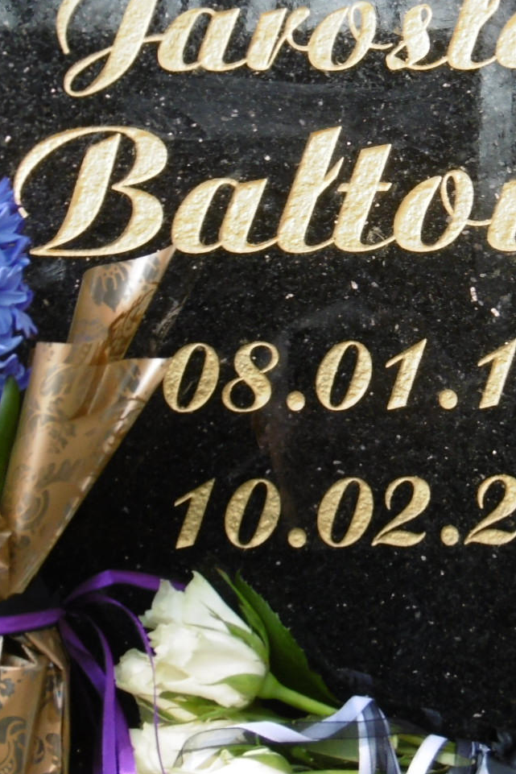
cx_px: 401
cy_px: 246
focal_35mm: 113
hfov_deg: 12.1
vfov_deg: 18.0
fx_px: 2428
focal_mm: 9.2
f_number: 4
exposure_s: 1/125
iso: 100
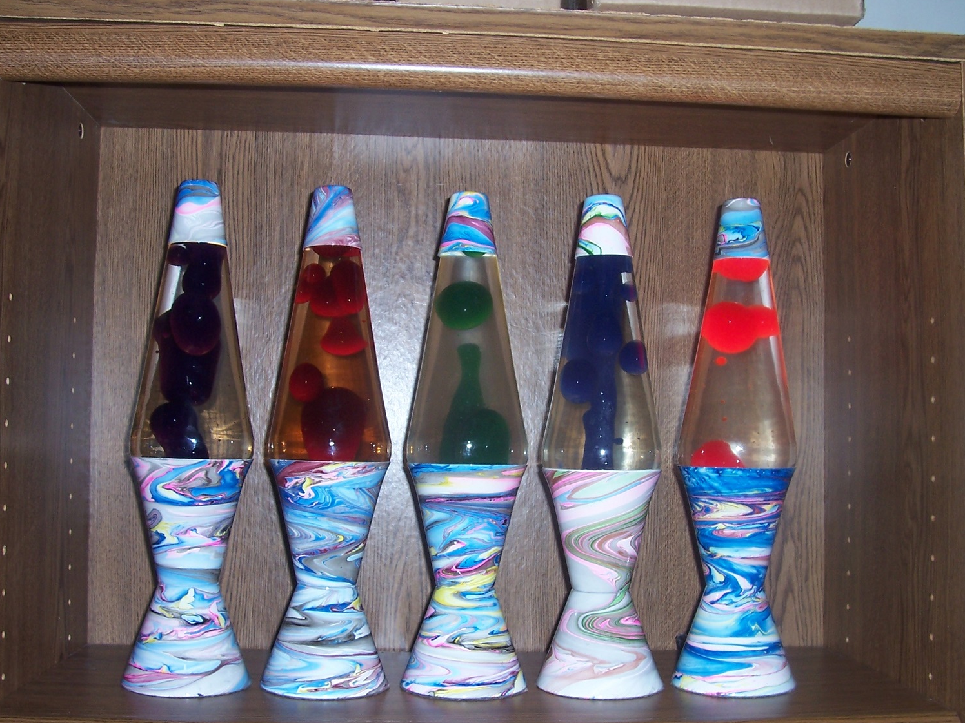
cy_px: 397
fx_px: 1087
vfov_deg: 36.8
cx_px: 469
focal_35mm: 39
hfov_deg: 47.9
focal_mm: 5.6
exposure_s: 1/60
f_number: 2.7
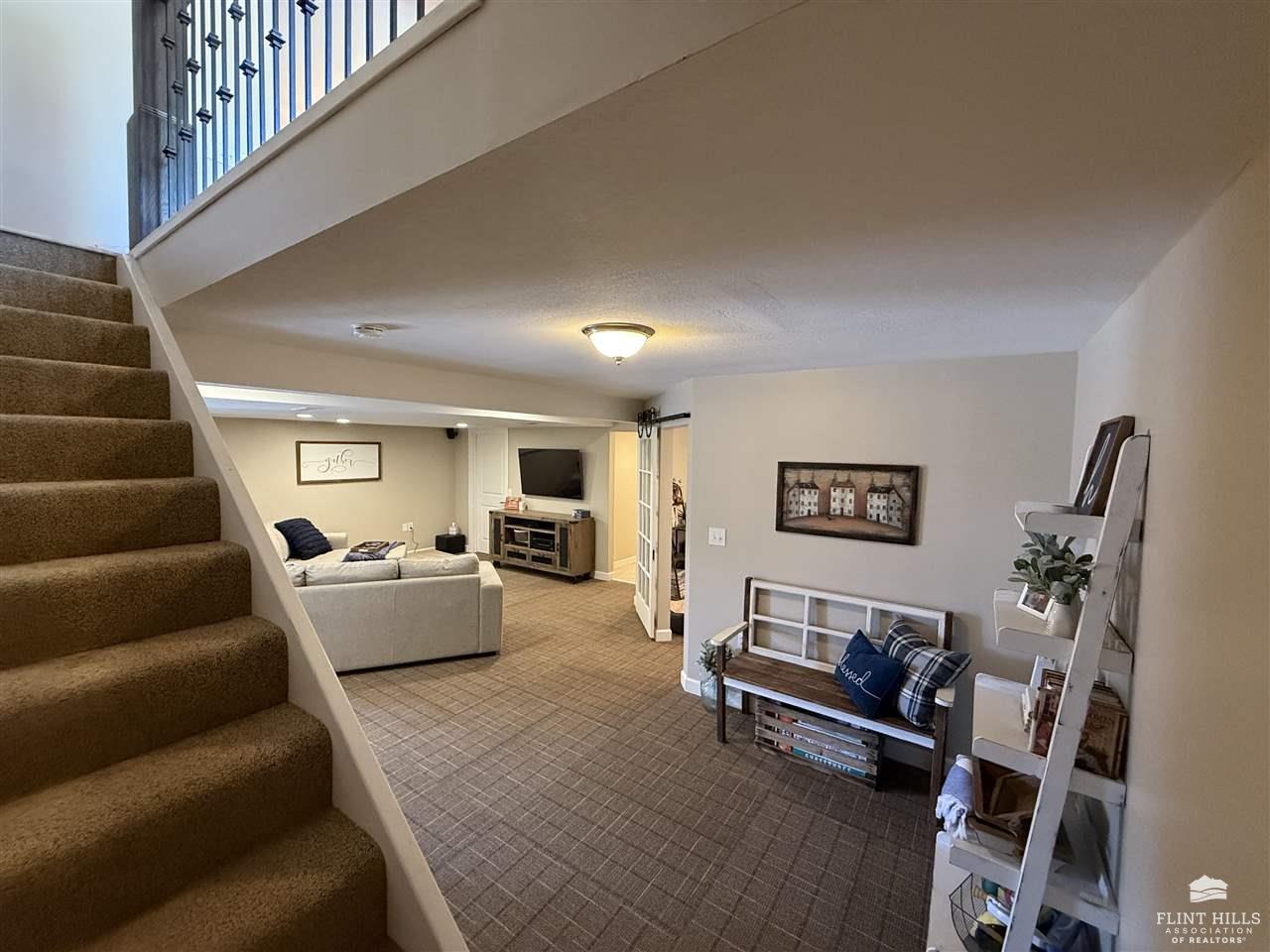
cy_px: 476
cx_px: 635
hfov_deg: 102.1
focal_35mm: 14
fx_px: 514
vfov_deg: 85.7
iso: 640
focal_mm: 2.22
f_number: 2.2
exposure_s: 1/60
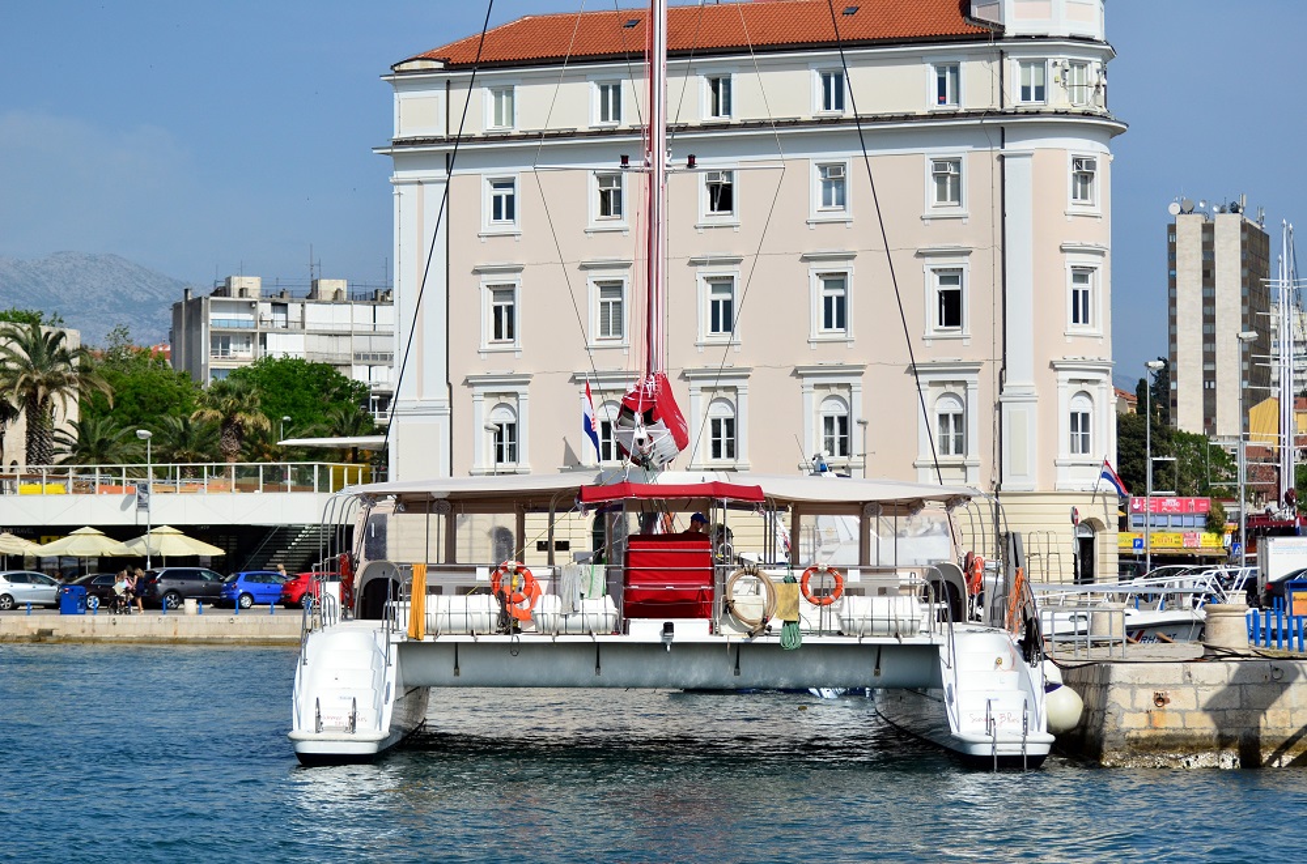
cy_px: 432
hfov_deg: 19.5
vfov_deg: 13.0
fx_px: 3803
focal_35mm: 105
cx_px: 654
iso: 450
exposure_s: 1/8000
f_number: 4.5
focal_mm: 70
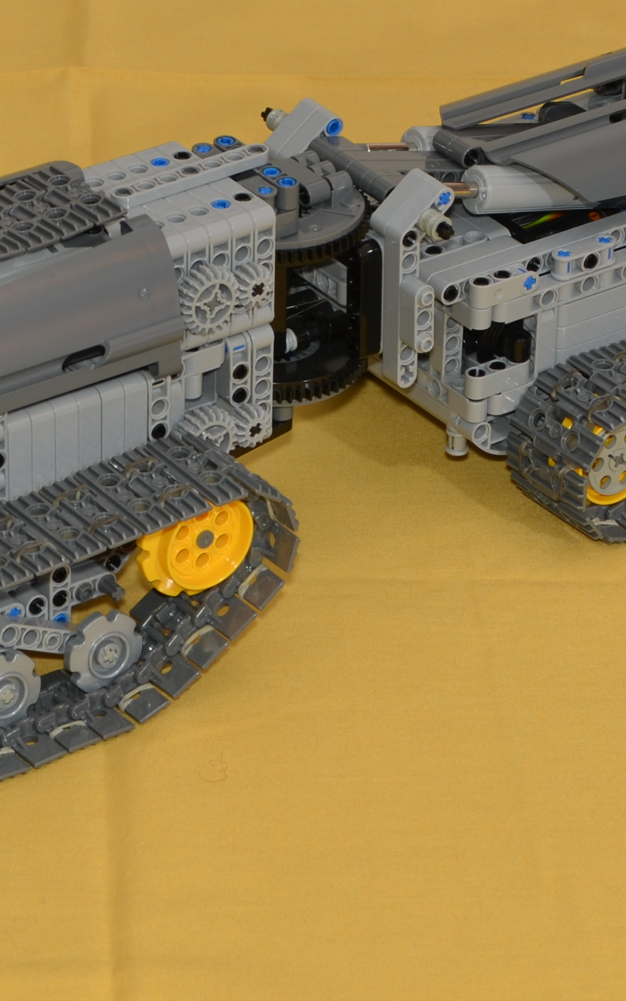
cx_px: 175
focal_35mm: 177
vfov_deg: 11.8
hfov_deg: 7.4
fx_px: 4832
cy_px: 364
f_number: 8
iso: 100
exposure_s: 1/60
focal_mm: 44
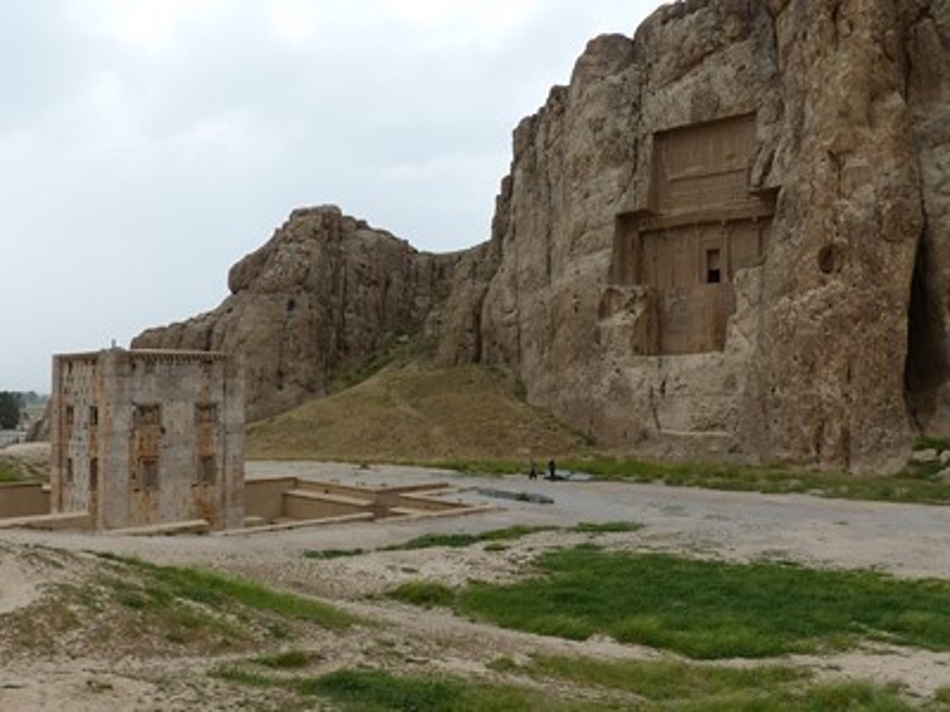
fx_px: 878
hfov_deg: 56.8
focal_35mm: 32
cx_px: 475
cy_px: 356
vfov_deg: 44.2
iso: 100
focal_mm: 5.7
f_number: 4
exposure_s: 1/1000
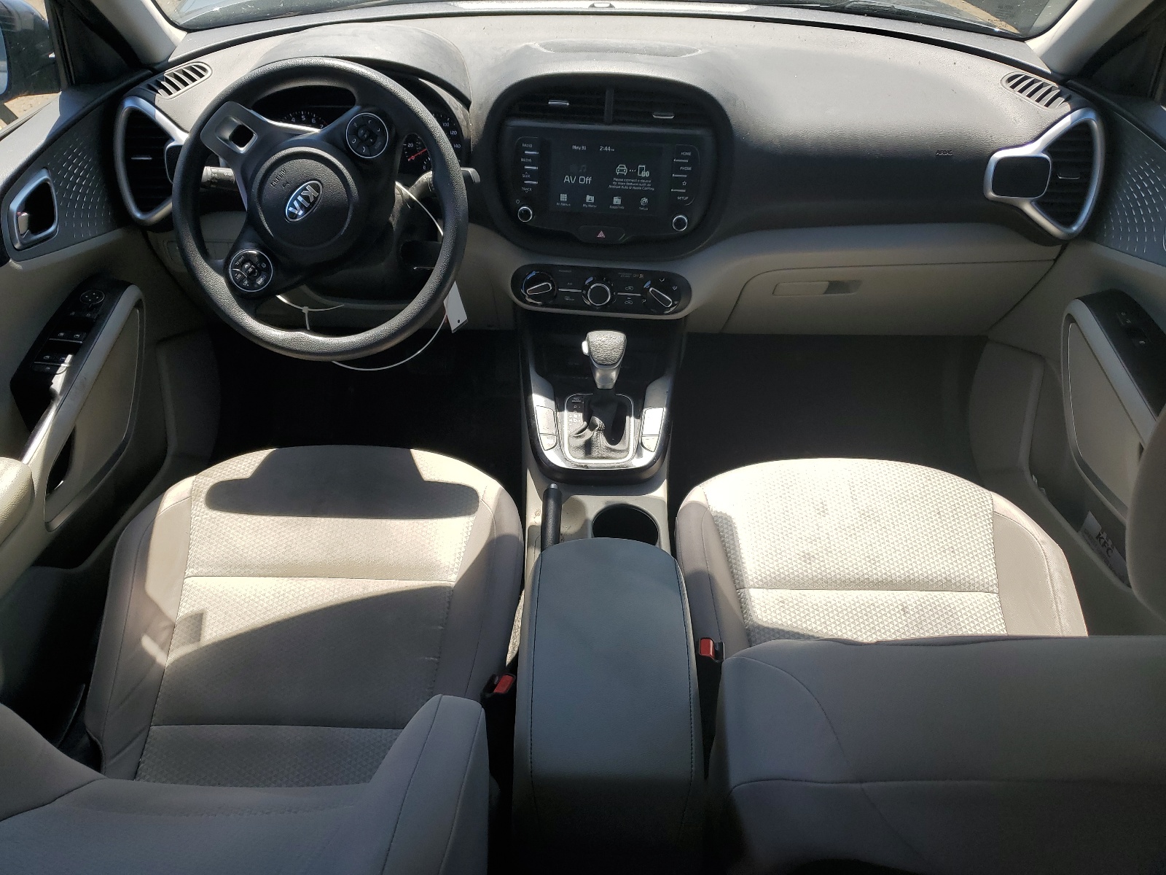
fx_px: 876
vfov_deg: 53.1
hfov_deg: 67.3
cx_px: 583
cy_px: 438
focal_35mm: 26
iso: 50
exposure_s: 1/1111
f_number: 1.5
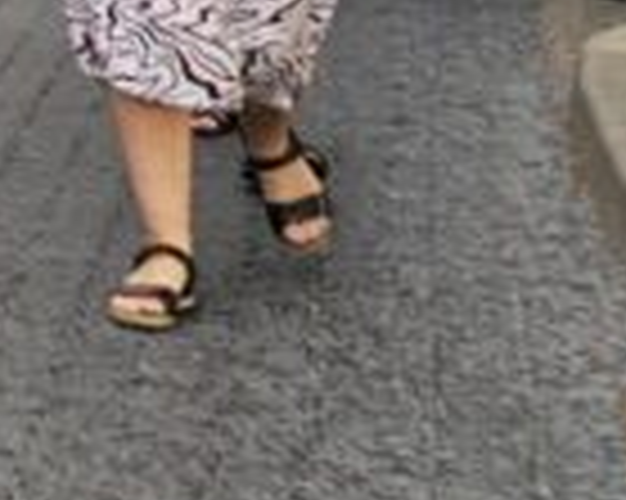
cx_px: -1644
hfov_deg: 8.3
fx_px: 3055
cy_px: -523
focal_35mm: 165
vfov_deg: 8.8
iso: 64
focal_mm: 6.3
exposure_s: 1/100
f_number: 1.7
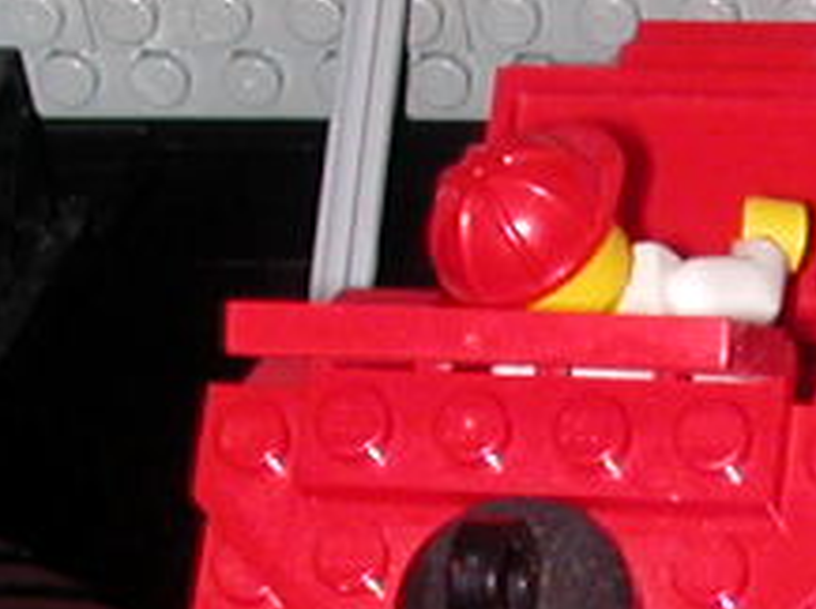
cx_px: 1008
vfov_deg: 8.3
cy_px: 917
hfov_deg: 11.1
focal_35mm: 175
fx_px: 4118
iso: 100
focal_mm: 5.6
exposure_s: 1/59.9
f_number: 4.5
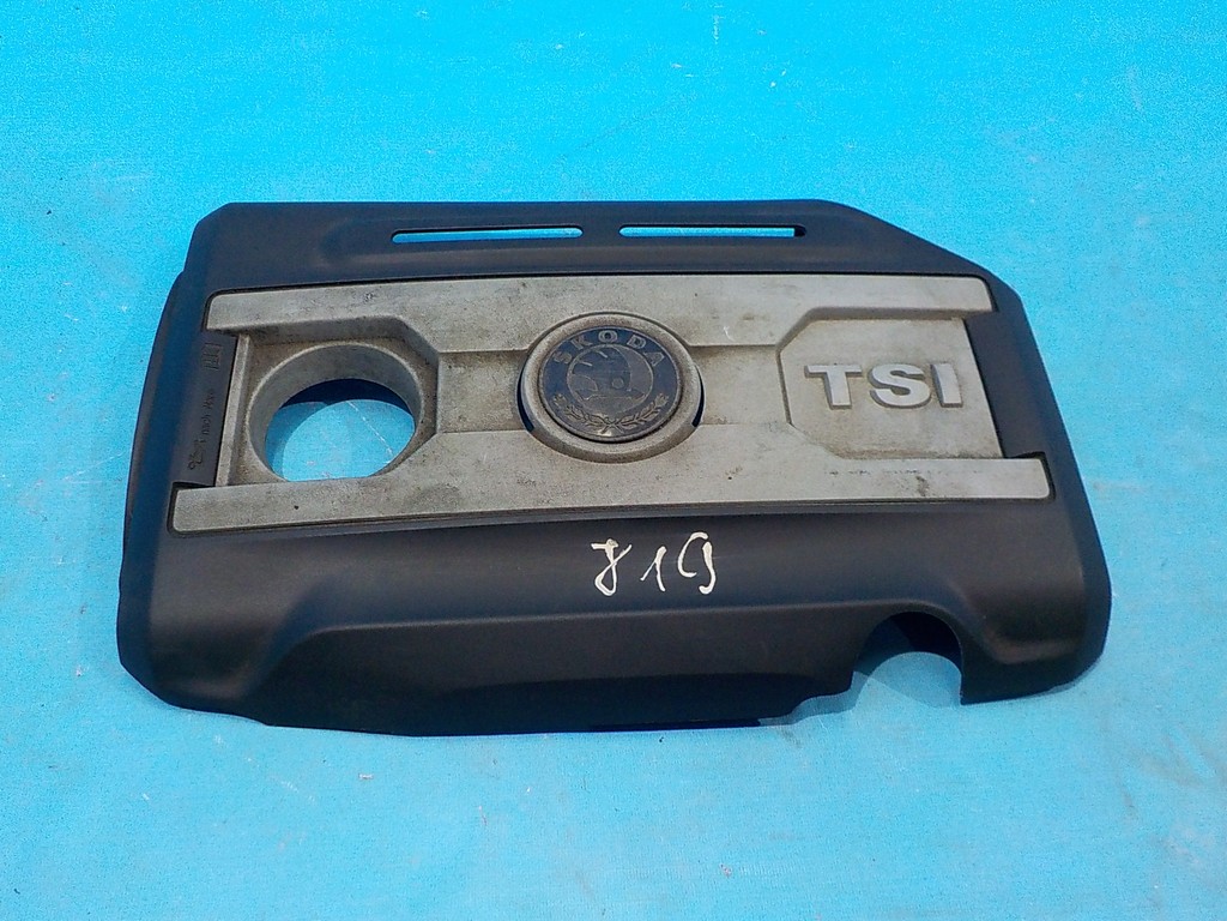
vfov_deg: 46.8
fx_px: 1063
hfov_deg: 60.0
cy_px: 460
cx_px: 614
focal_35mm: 30
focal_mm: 4.1
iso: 320
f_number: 3.3
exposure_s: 1/30
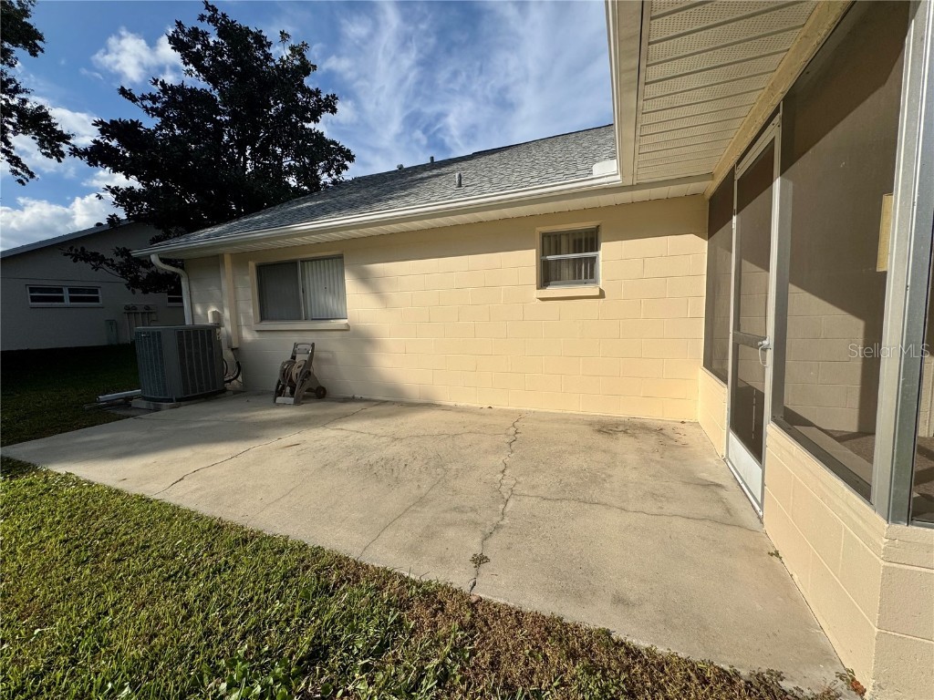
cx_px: 467
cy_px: 350
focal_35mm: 14
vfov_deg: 85.7
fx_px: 378
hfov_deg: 102.1
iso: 40
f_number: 2.2
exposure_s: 1/4132
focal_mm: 2.22
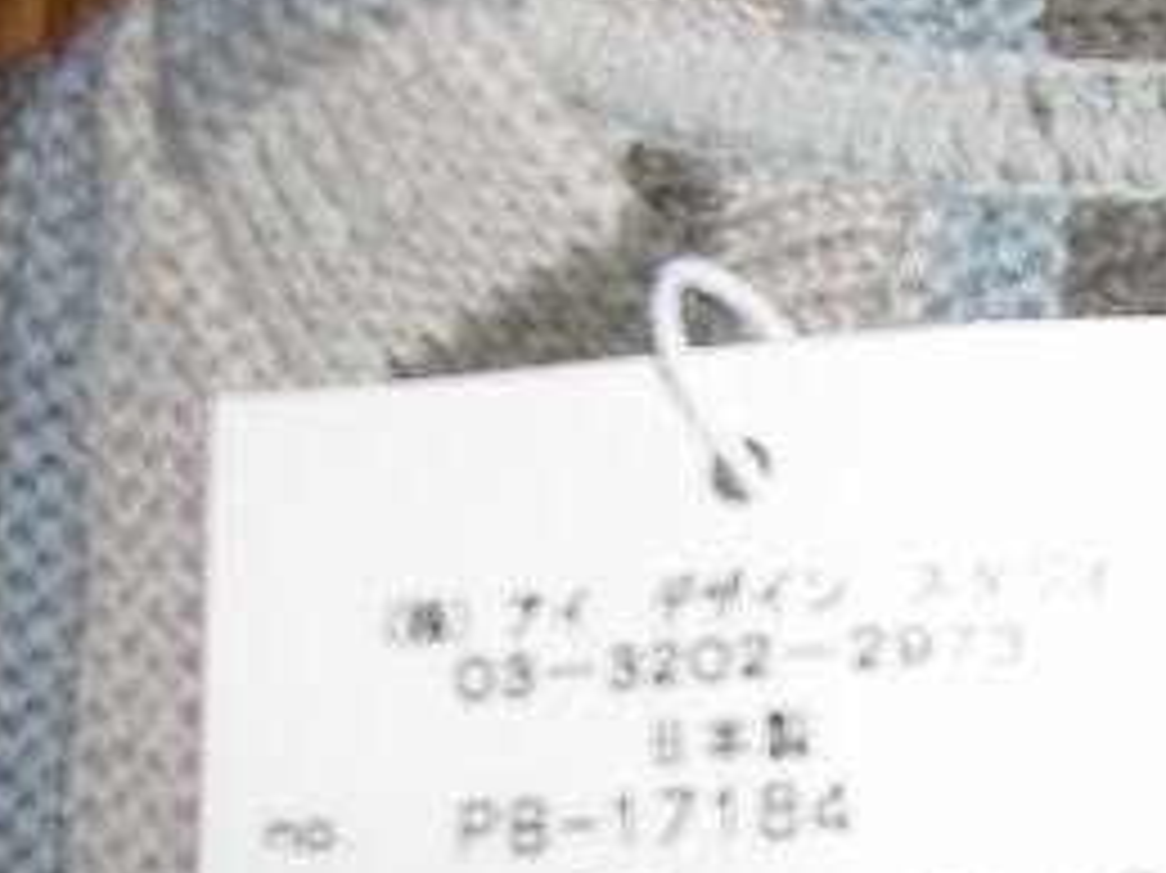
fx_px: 3165
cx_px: 1400
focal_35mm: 94
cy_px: 756
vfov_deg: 15.6
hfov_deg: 19.6
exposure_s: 1/60.1
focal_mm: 5.8
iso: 50
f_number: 2.8
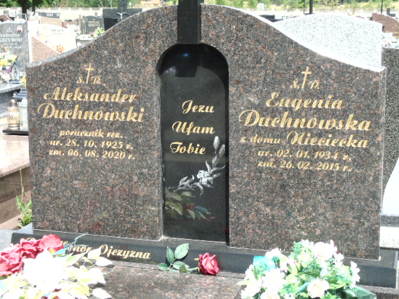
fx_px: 715
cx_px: 200
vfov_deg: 23.7
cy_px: 150
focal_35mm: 62
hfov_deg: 31.2
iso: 80
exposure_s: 1/250
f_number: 4.5
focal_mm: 11
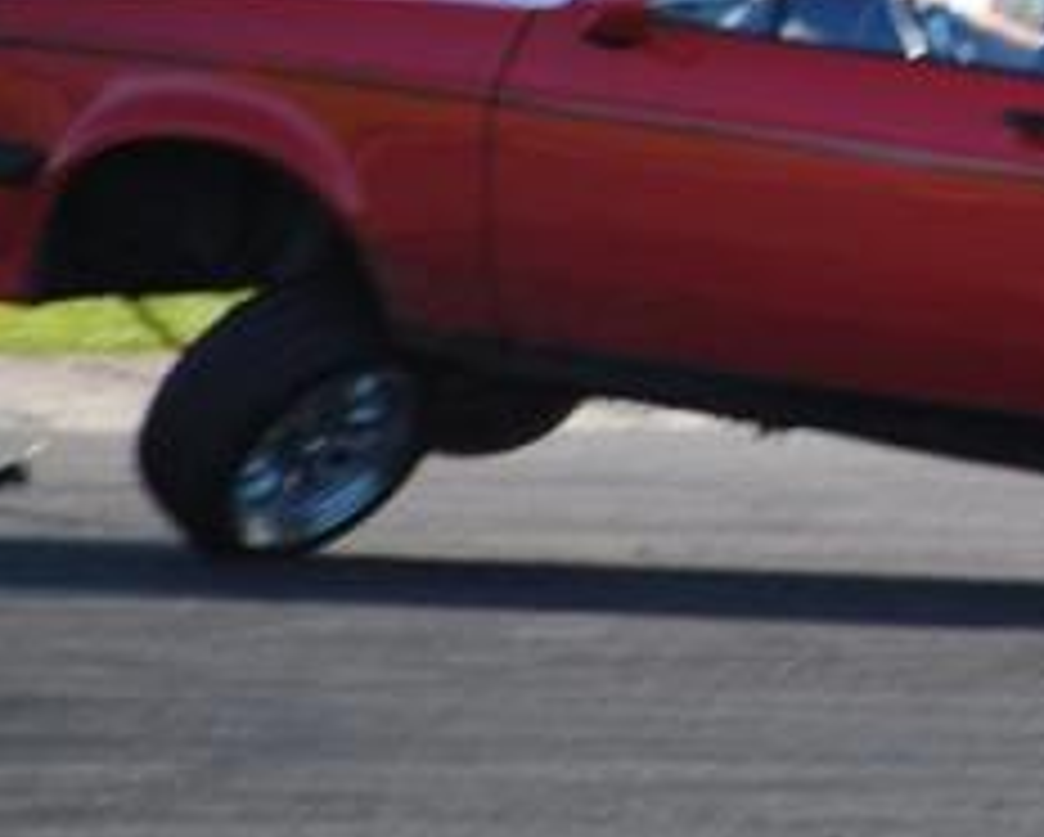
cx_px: 1148
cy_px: 4
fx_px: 23997
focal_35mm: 776
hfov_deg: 2.5
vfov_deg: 2.0
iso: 360
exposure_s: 1/500
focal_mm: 200
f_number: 5.6
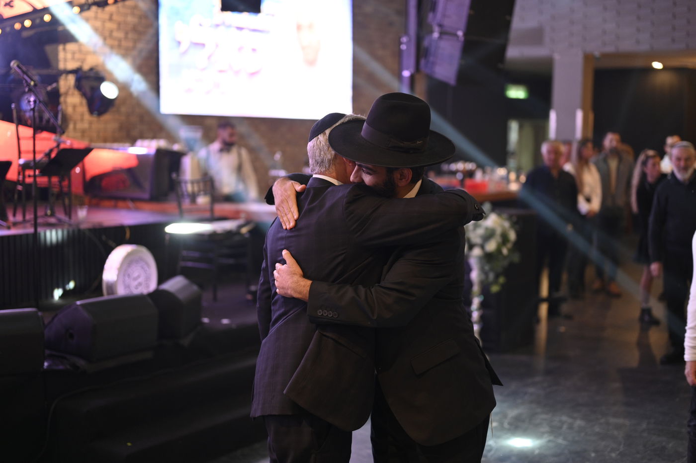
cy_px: 232
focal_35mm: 50
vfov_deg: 27.0
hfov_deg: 39.6
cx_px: 348
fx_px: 966
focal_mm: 50
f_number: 1.8
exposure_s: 1/200
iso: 800
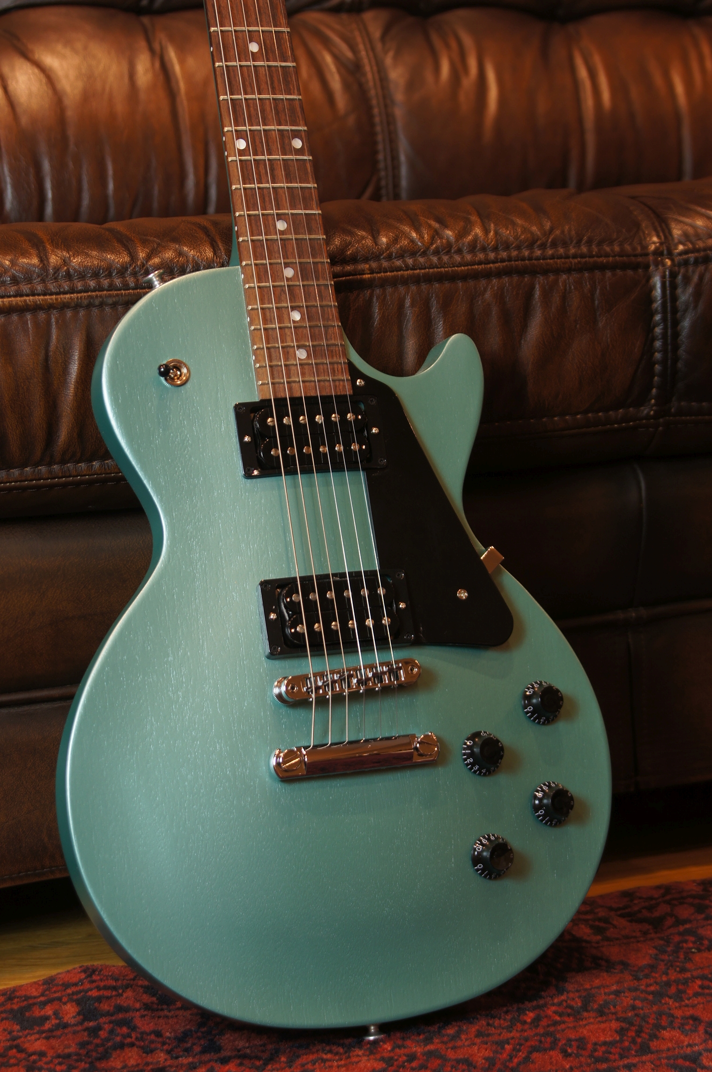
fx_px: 2453
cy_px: 536
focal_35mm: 82
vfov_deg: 24.6
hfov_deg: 16.5
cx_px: 356
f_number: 5
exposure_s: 1/8
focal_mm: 55
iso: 100
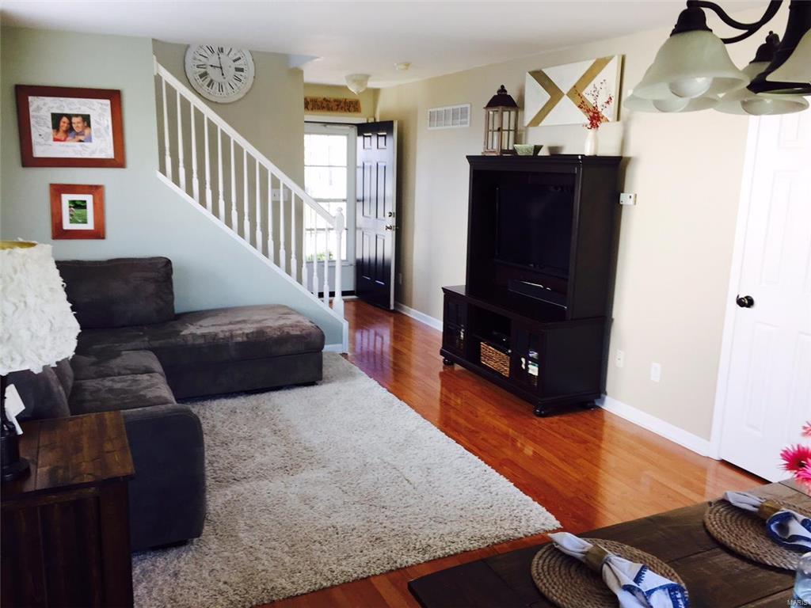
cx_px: 406
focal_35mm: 29
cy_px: 304
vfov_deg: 48.2
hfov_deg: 61.7
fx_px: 679
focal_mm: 4.15
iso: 40
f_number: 2.2
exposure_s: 1/60
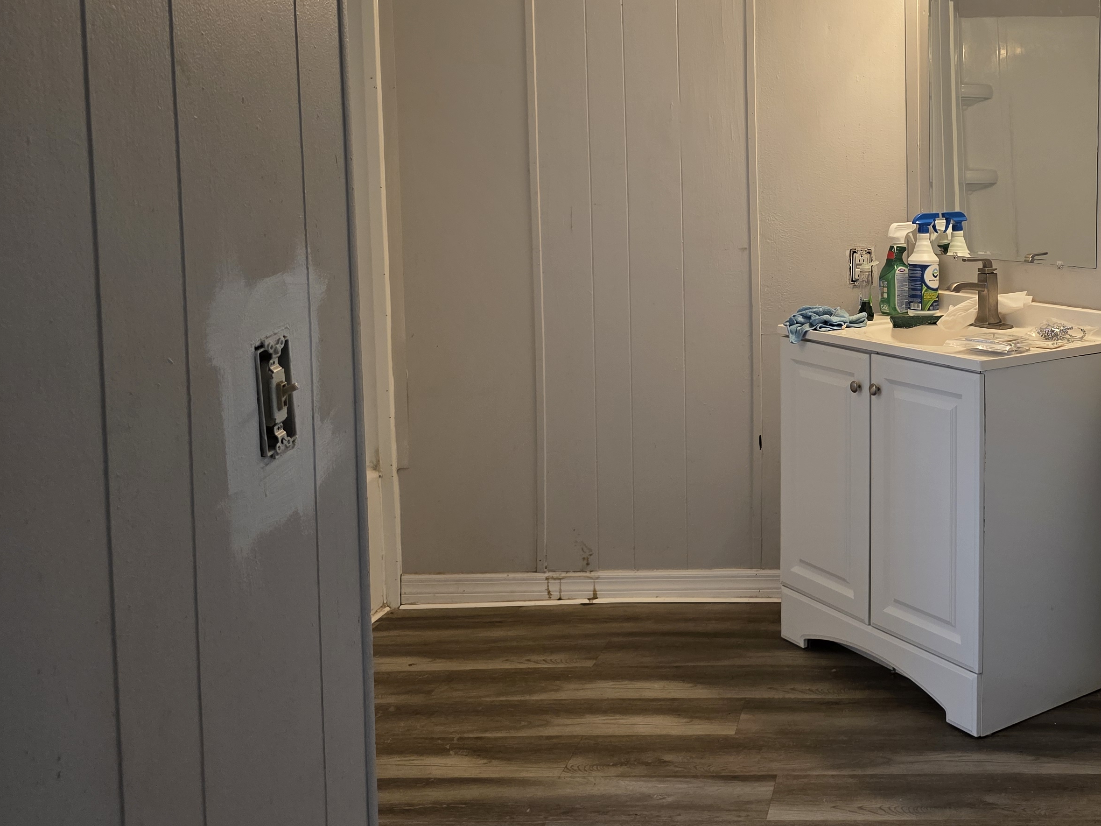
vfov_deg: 36.4
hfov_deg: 44.9
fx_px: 1240
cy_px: 272
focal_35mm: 39
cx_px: 920
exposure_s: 1/120
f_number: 1.7
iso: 160
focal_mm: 6.3
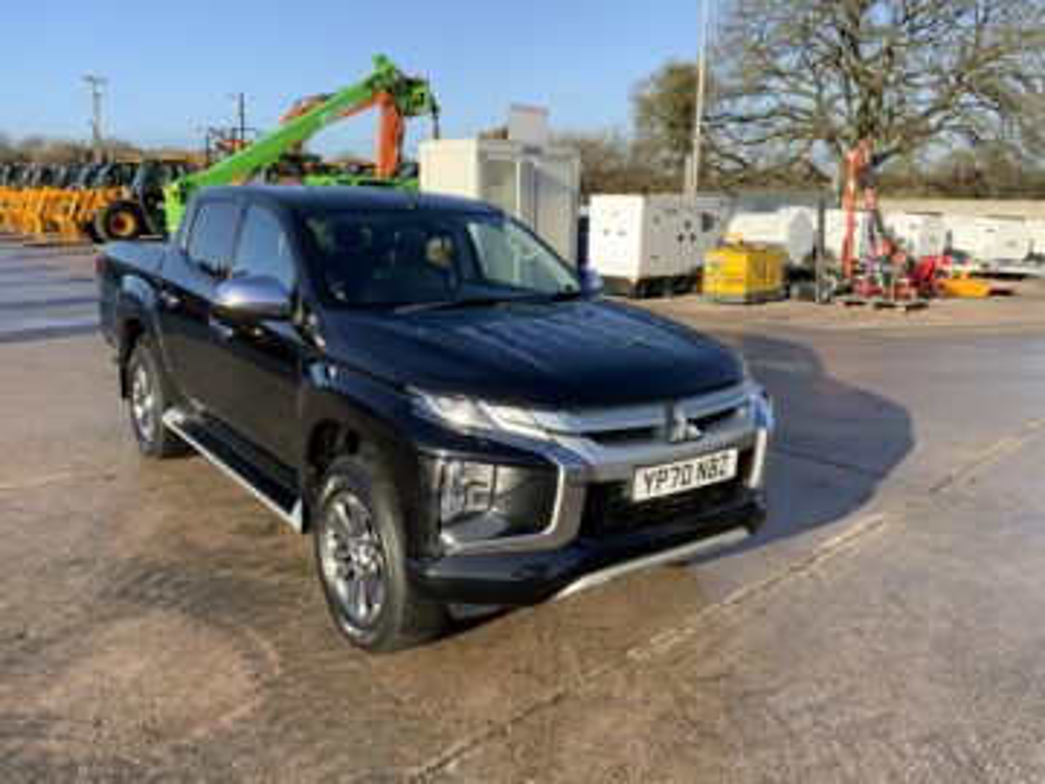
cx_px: 522
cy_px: 392
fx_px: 875
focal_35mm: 29
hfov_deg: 61.7
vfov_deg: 48.2
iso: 16
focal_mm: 3
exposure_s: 1/1121
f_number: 1.8
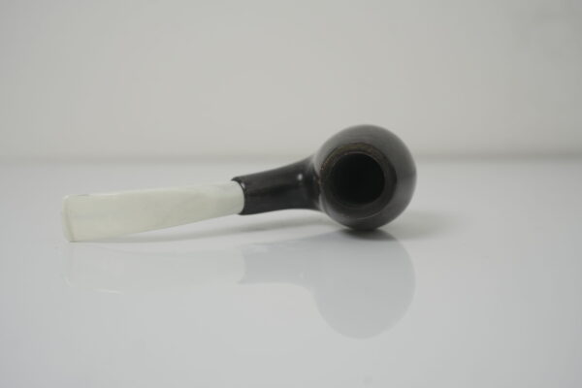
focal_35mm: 47
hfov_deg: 41.9
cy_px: 194
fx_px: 760
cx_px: 291
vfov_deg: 28.6
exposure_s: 1/125
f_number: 5.6
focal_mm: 47
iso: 500
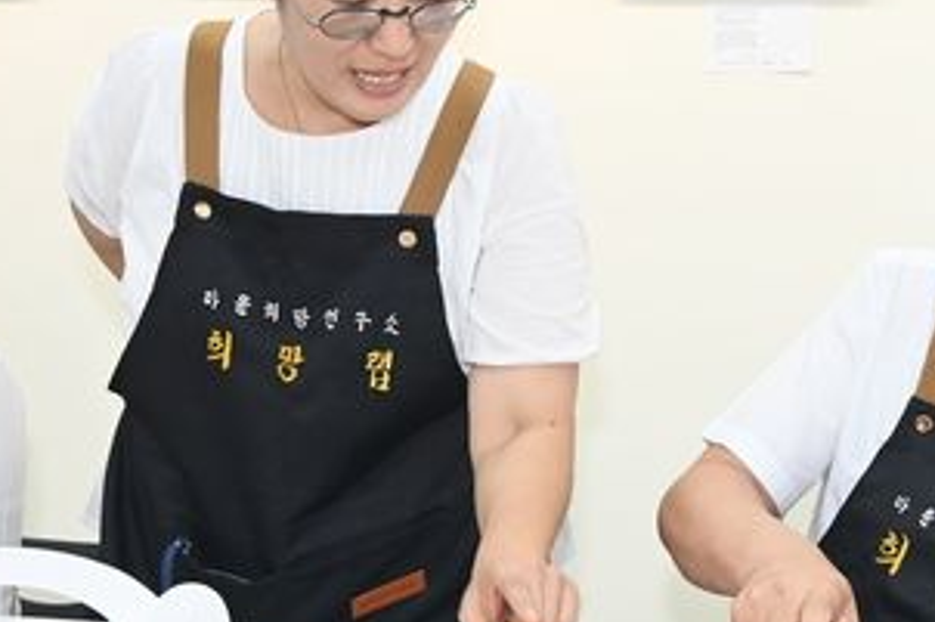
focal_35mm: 86
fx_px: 2232
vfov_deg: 15.9
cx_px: 966
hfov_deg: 22.6
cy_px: 240
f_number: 9
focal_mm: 40
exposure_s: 1/160
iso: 2500
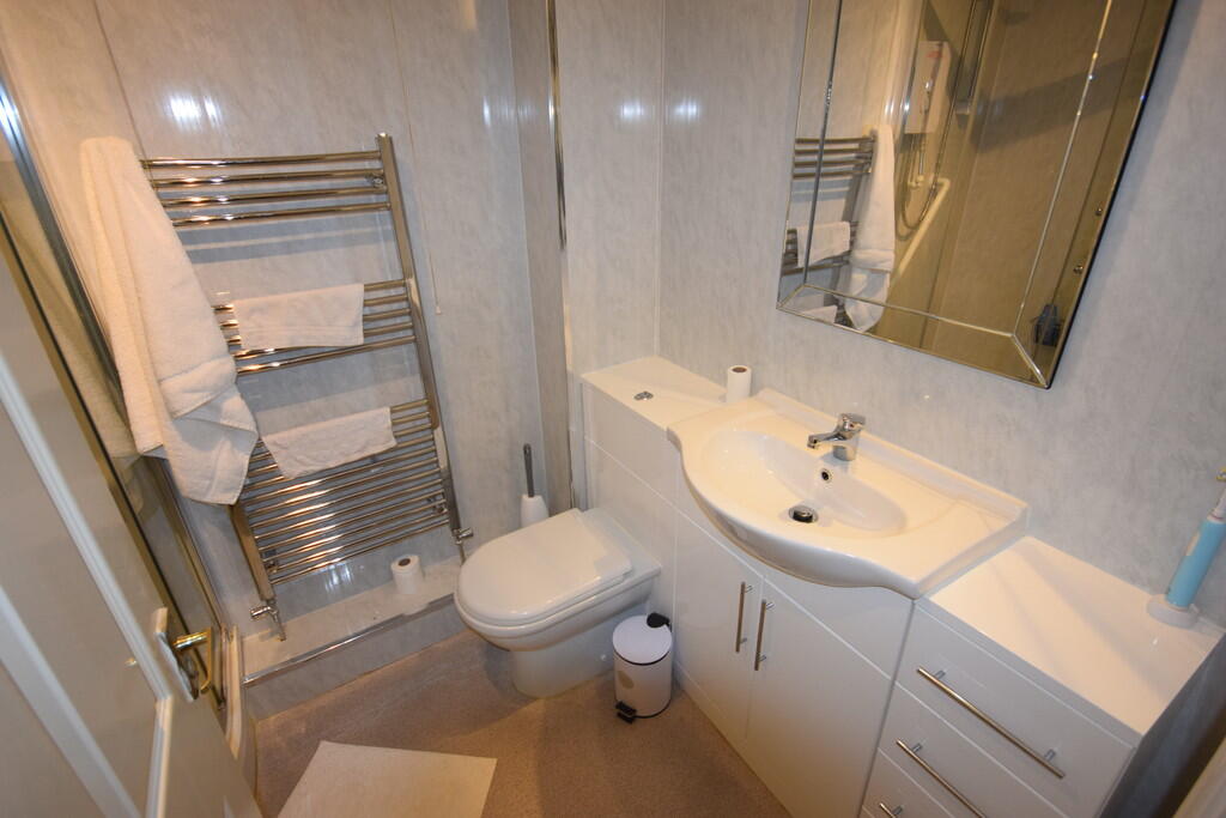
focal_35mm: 17
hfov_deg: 92.4
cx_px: 613
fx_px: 588
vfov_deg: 69.7
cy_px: 409
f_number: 5
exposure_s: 1/100
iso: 800
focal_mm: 11.5
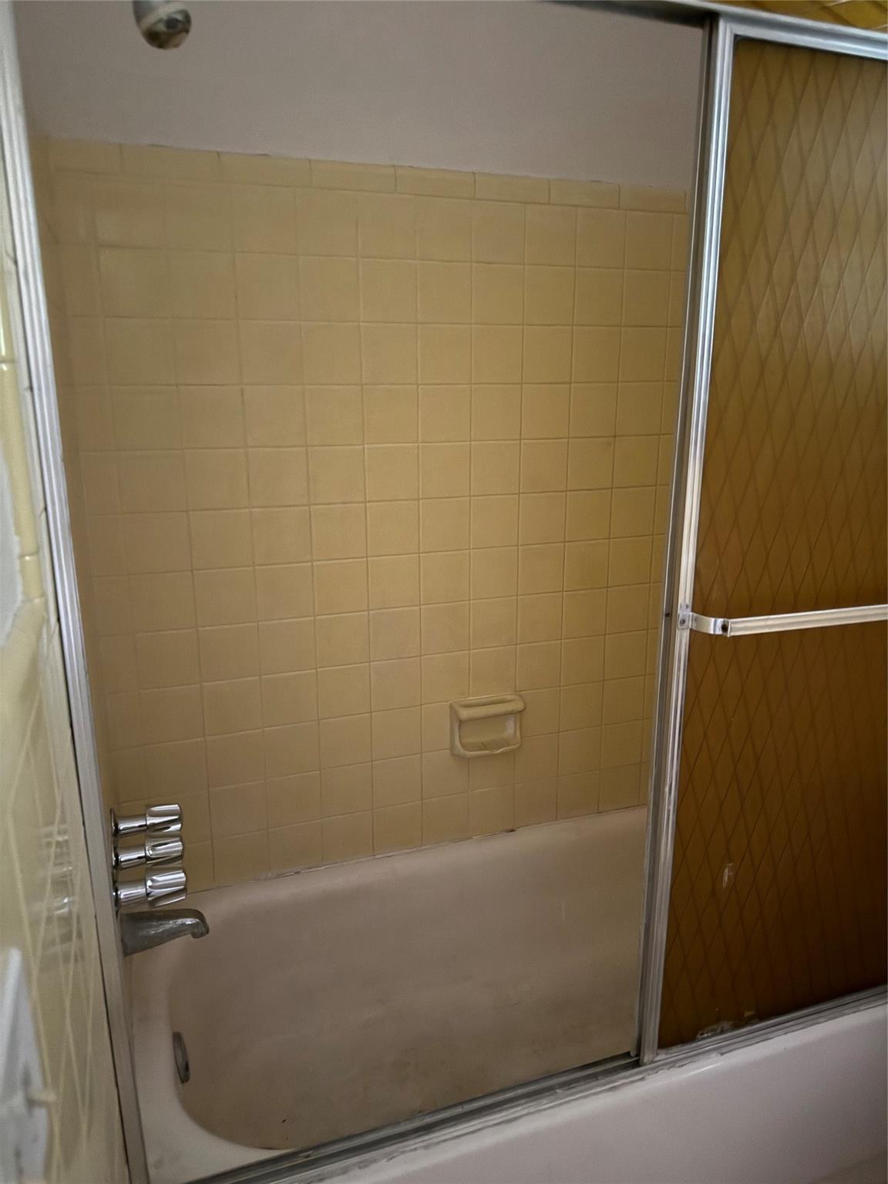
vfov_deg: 71.6
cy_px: 592
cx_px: 444
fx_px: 821
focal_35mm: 24
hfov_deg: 56.8
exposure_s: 1/16
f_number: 1.78
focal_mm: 6.76
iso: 1000
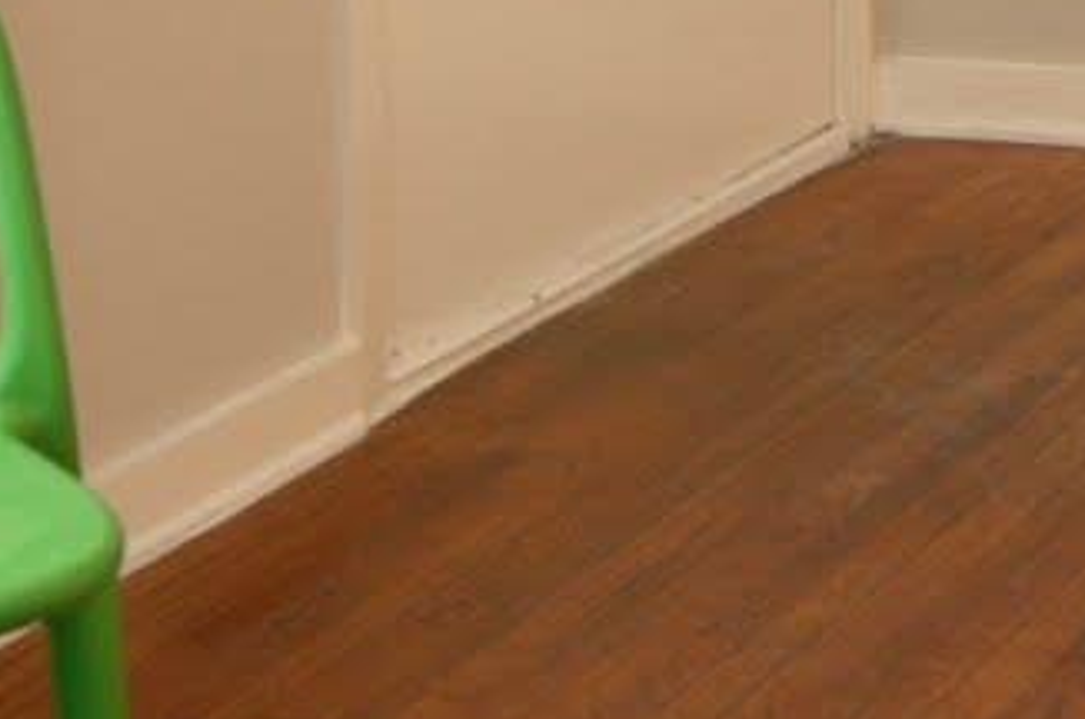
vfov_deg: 12.2
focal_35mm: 97
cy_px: -776
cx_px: 1914
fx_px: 2918
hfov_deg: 17.4
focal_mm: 14
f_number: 2.8
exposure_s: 1/13
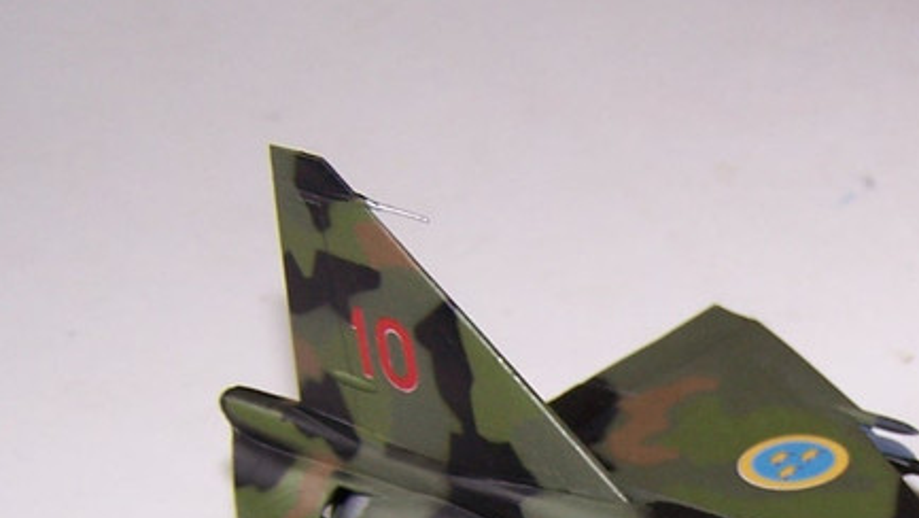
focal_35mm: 102
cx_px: 963
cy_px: 730
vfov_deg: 11.5
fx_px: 2487
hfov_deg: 20.2
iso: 80
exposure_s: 1/90
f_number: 2.8
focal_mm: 6.3
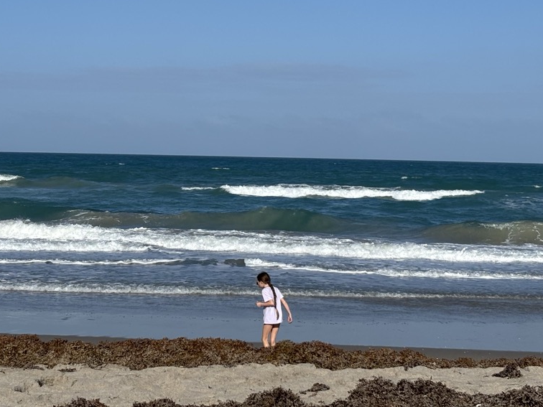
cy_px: 109
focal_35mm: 88
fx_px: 1380
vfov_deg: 16.7
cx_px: 255
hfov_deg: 22.3
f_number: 1.6
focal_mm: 5.96
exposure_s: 1/5952
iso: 40
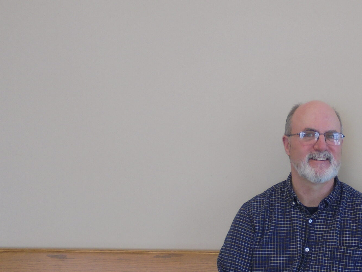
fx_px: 586
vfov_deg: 25.4
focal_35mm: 56
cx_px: 322
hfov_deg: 32.7
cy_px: 239
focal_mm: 5.3
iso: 100
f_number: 3.7
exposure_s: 1/30
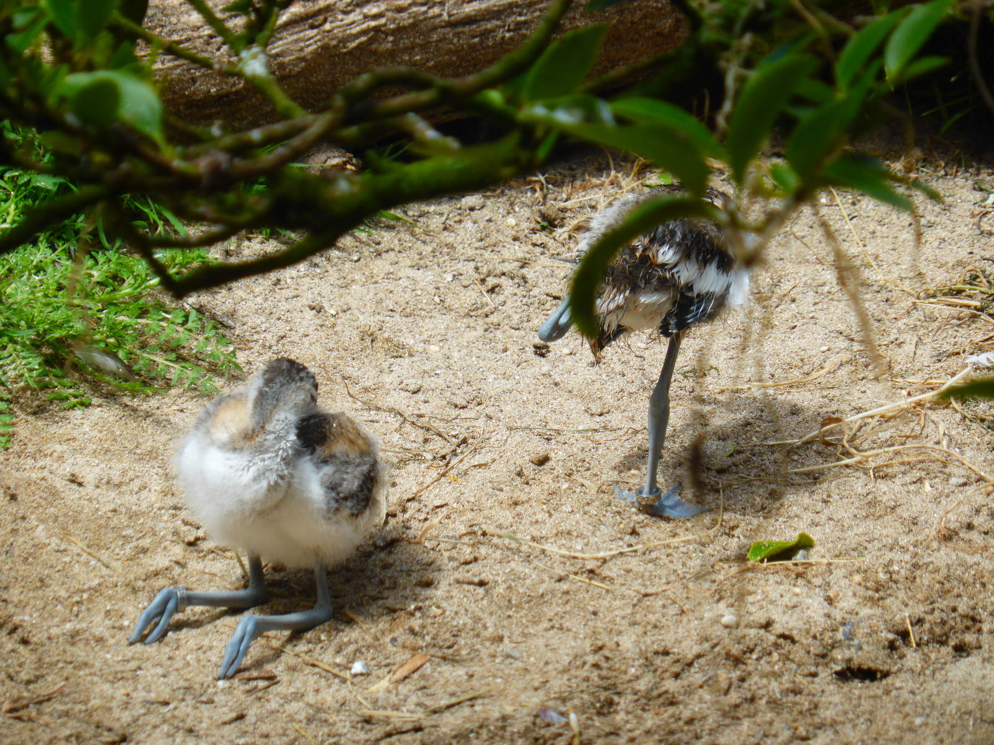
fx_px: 8959
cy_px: 372
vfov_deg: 4.8
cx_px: 497
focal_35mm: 312
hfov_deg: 6.4
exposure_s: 1/200
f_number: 5.9
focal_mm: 55.7
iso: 100
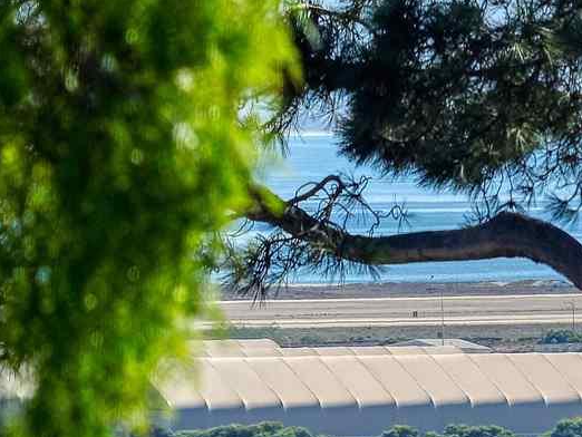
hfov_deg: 2.4
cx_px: 1264
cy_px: 302
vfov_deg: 1.8
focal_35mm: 820
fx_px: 13793
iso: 100
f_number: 5.6
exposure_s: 1/1000
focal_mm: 145
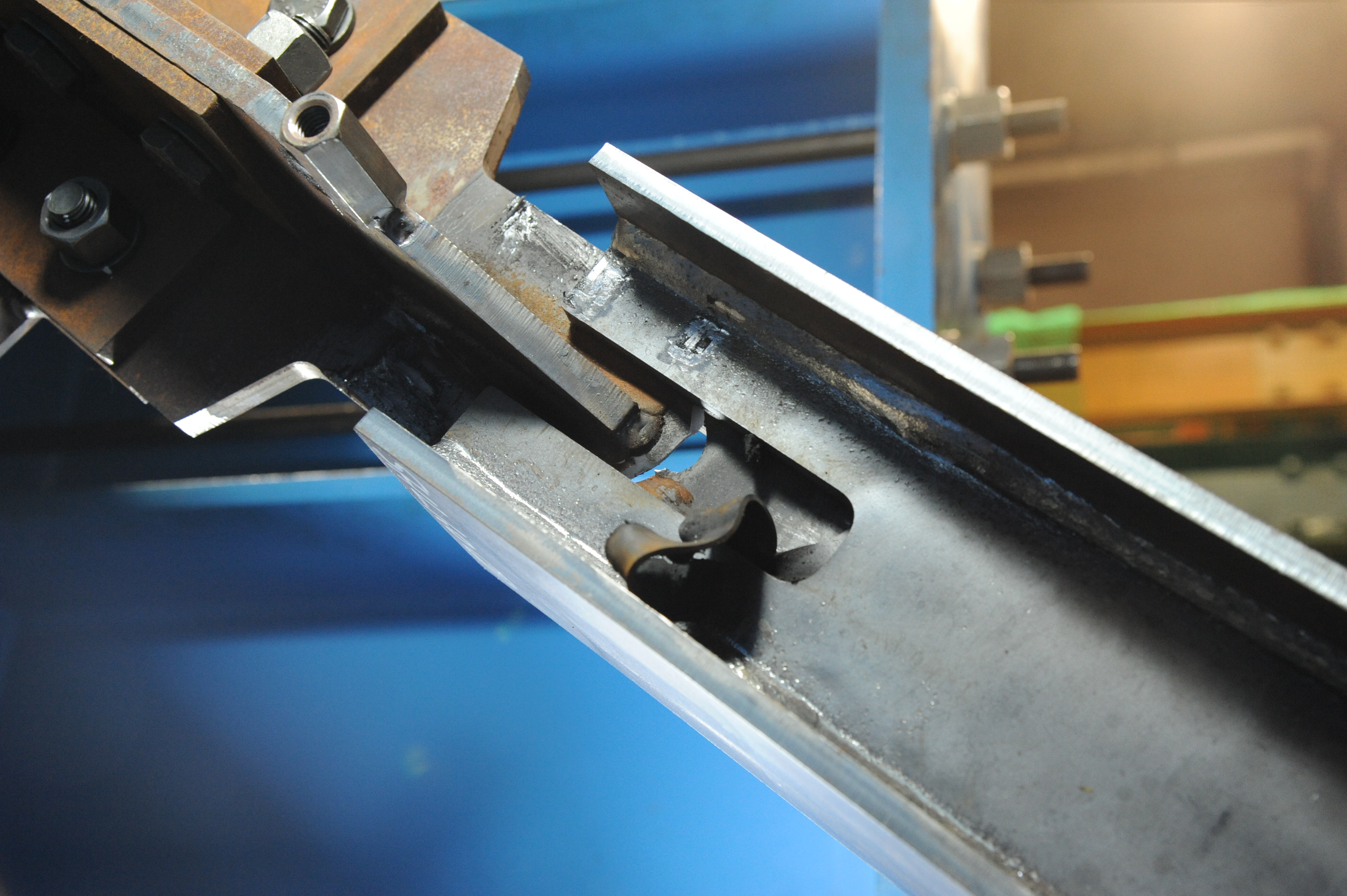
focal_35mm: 48
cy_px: 448
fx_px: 1795
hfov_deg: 41.1
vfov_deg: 28.0
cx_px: 674
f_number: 5.6
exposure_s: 1/25
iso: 3200
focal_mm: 48
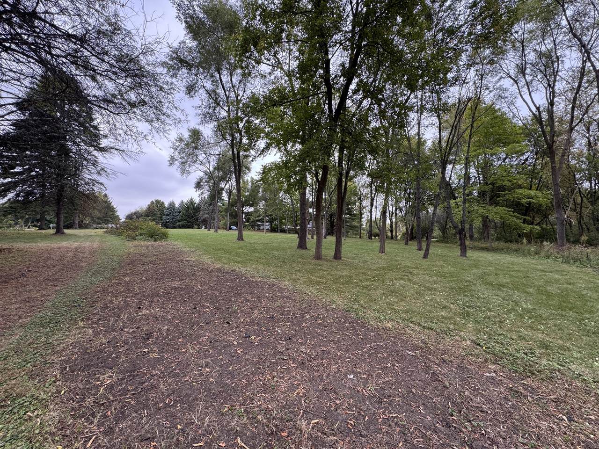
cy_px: 224
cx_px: 300
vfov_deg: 85.7
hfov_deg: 102.1
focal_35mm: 14
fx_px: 242
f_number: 2.2
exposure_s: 1/99
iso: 64
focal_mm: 2.22
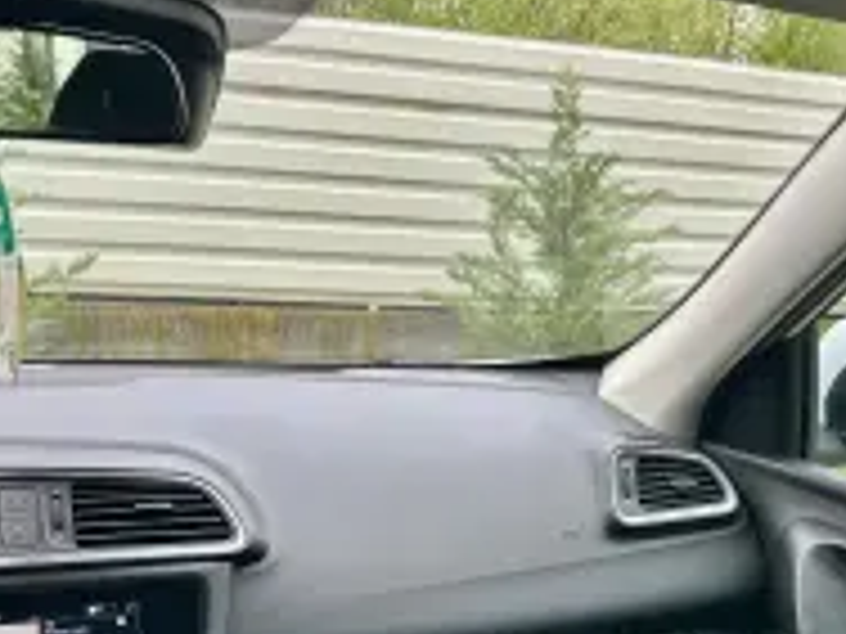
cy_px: 535
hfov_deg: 41.0
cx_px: 513
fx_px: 1124
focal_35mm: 46
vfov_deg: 30.5
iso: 64
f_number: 1.78
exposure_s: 1/167
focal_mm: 6.86
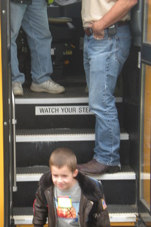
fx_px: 762
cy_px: 122
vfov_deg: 16.9
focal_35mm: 121
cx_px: 47
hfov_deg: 11.3
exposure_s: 1/116
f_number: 5.1
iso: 89
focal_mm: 14.3
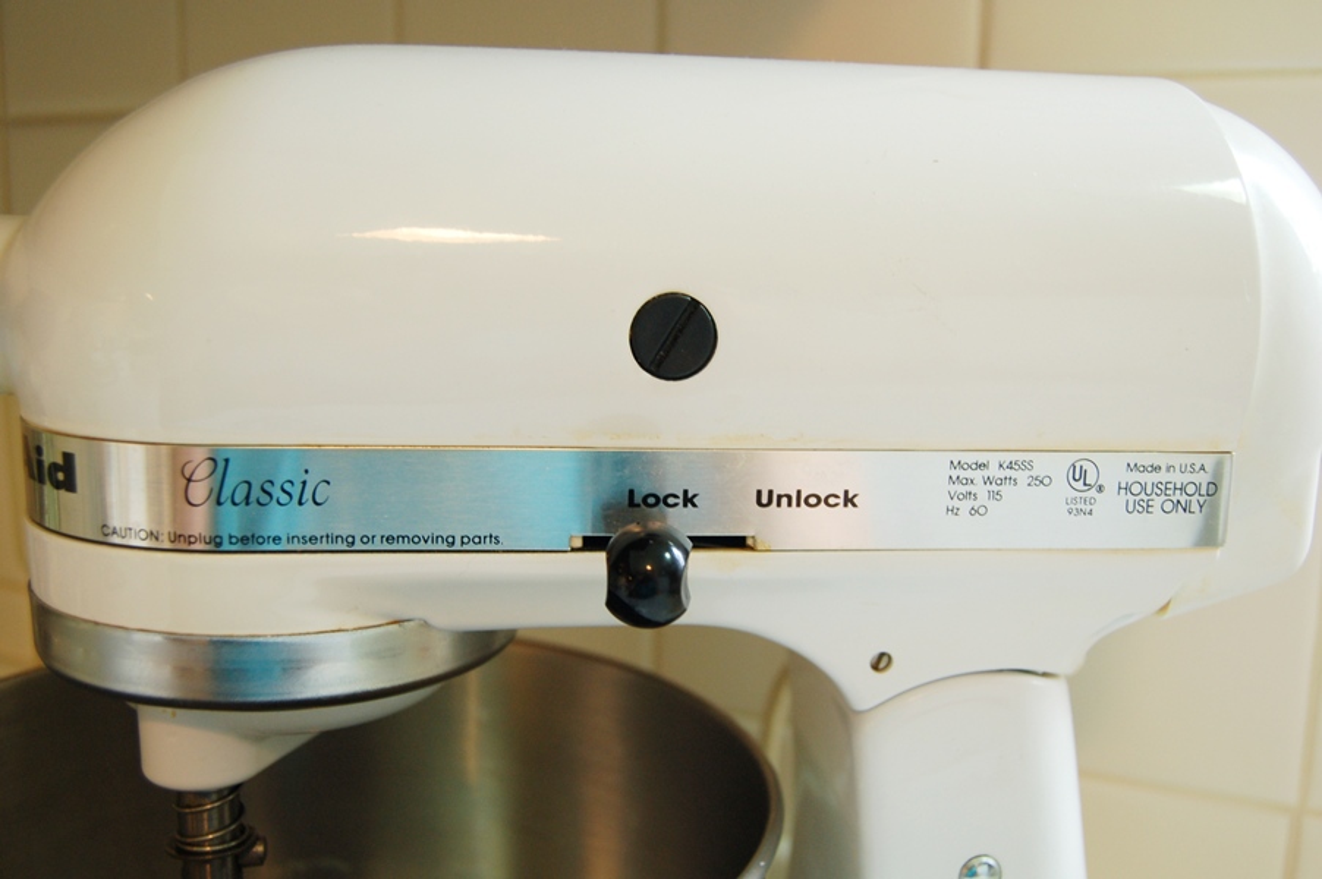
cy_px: 440
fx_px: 1321
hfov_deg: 53.2
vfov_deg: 36.8
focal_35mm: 36
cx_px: 661
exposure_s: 1/40
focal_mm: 24
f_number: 4
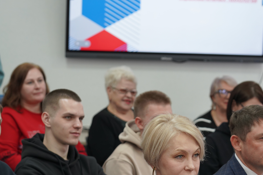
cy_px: 114
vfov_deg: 11.5
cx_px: 156
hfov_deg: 17.2
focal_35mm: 119
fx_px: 869
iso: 640
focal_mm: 70
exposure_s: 1/160
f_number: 4
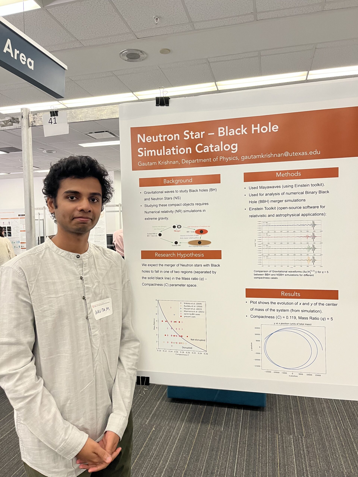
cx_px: 179
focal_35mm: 26
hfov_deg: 53.1
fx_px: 359
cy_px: 238
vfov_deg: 67.3
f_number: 1.6
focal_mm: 5.1
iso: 125
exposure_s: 1/60
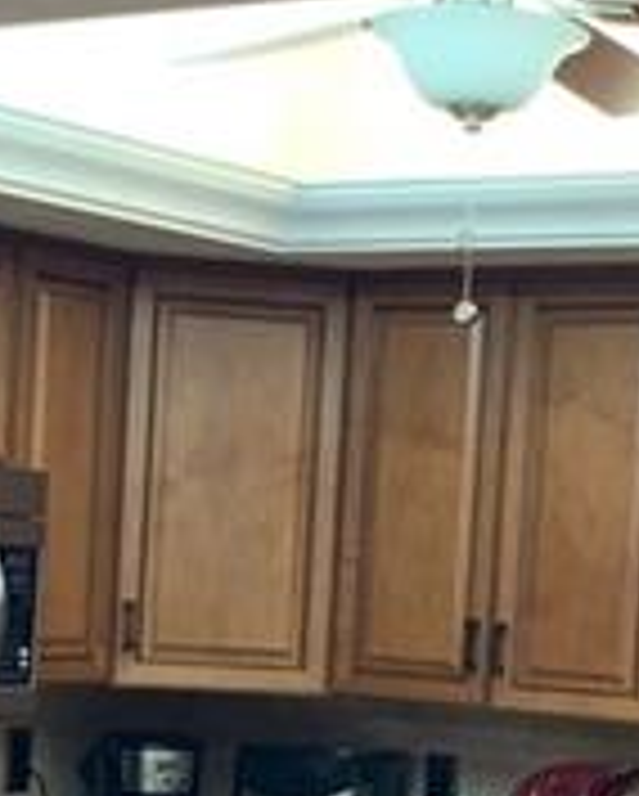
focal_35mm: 110
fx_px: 2596
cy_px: 738
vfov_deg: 17.2
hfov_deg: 14.0
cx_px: 302
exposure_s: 1/60
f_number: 1.8
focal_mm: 4.25
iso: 125
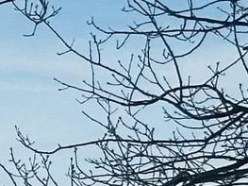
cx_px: -443
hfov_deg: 5.1
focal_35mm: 374
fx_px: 2678
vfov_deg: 3.9
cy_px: 528
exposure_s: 1/9804
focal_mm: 6.86
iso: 64
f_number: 1.78
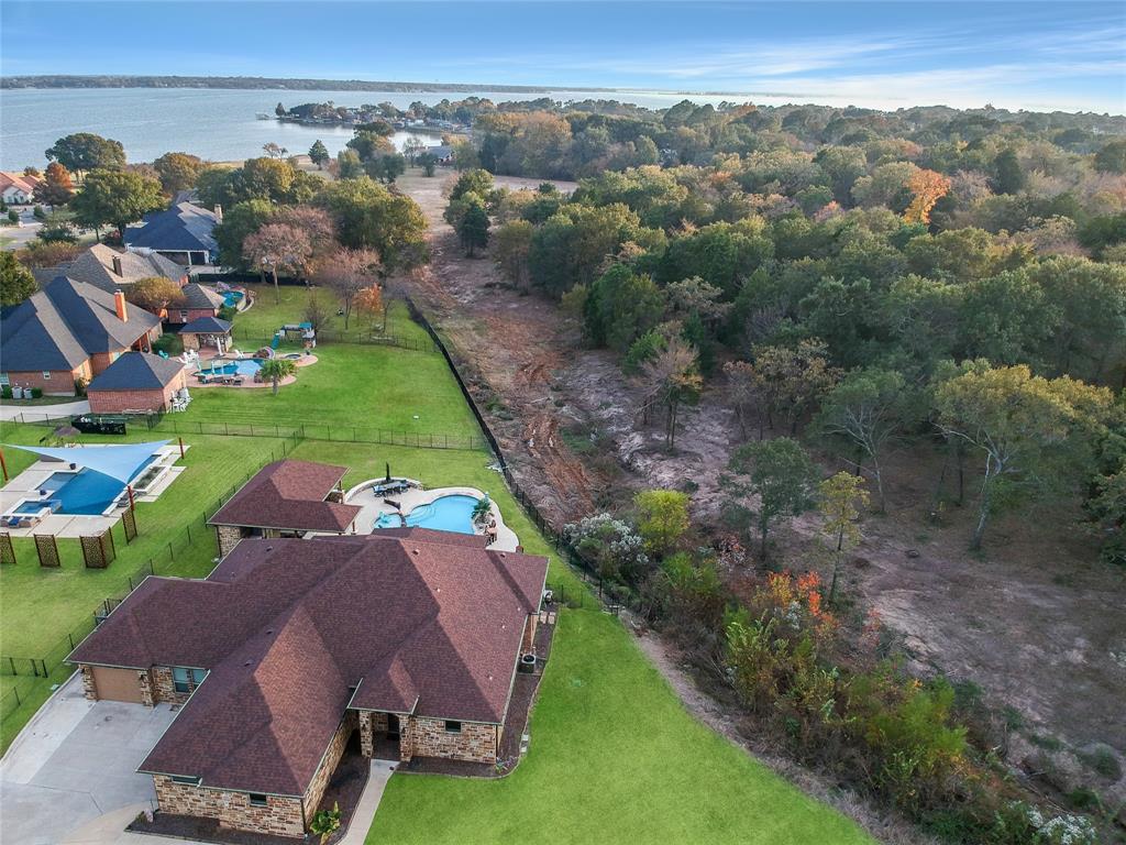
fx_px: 813
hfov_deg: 69.4
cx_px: 563
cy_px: 422
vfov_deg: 54.9
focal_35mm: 25
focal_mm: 4.49
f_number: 2.6
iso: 100
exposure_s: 1/240
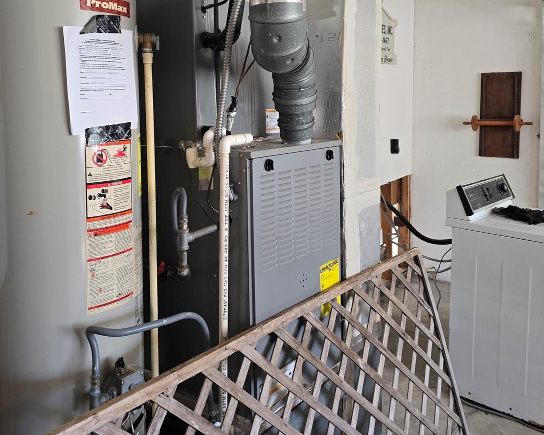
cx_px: 241
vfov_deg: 44.0
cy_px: 151
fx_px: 531
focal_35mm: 33
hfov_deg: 54.1
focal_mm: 6.3
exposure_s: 1/120
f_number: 1.7
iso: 320
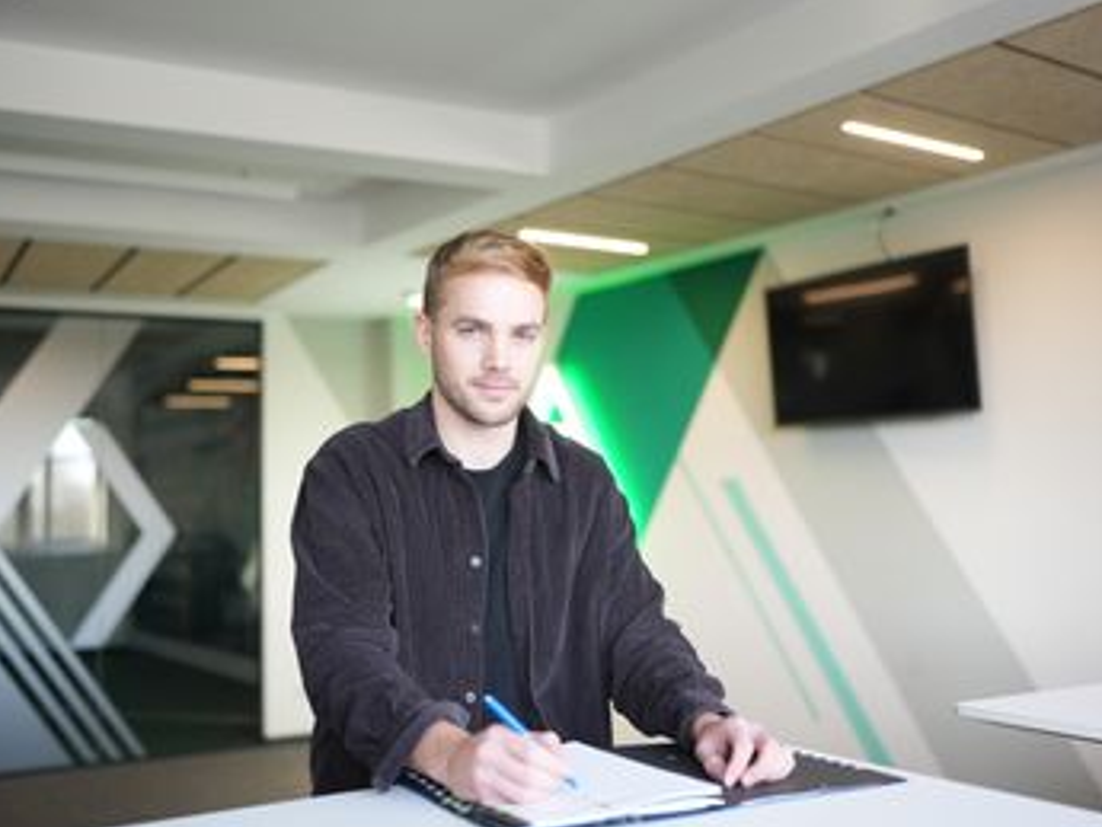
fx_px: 1242
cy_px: 414
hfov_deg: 47.8
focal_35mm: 39
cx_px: 524
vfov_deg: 36.8
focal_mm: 35
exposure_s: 1/320
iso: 640
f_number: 1.4
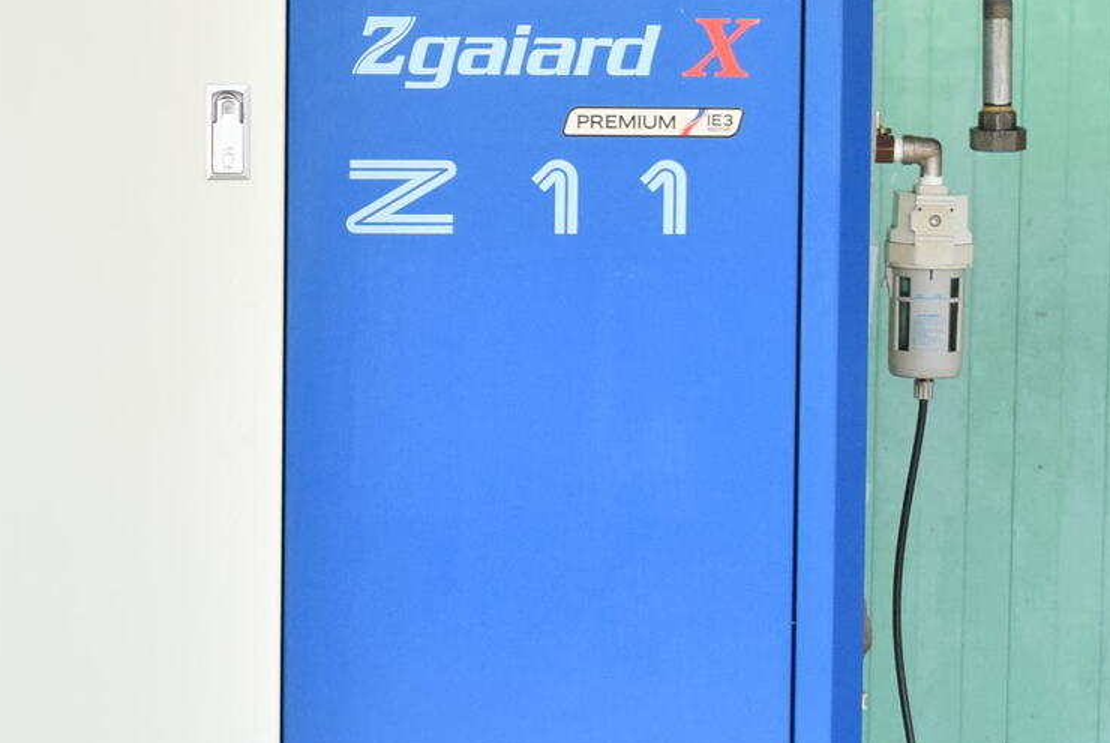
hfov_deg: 8.7
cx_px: 350
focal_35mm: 235
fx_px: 7253
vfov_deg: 5.9
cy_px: 495
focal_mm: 58
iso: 1250
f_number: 6.3
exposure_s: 1/320
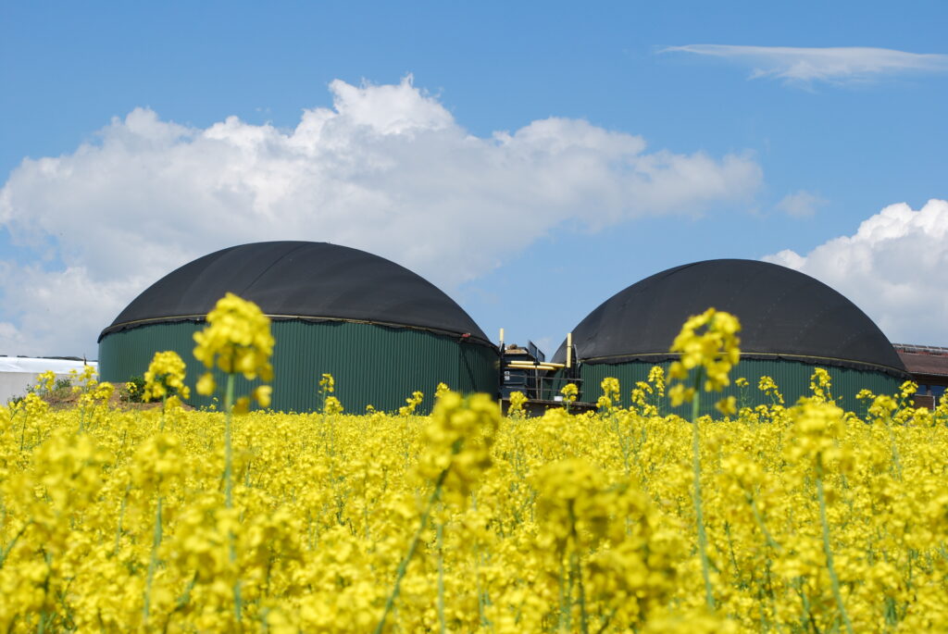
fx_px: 1819
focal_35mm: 69
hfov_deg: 29.2
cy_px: 317
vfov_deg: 19.8
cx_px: 474
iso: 100
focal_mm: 46
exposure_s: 1/250
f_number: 9
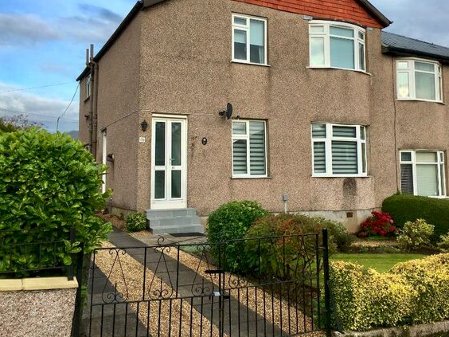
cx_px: 255
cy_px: 137
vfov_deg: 39.5
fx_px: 467
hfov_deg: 51.2
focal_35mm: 36
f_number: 2.2
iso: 25
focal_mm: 4.15
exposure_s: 1/905
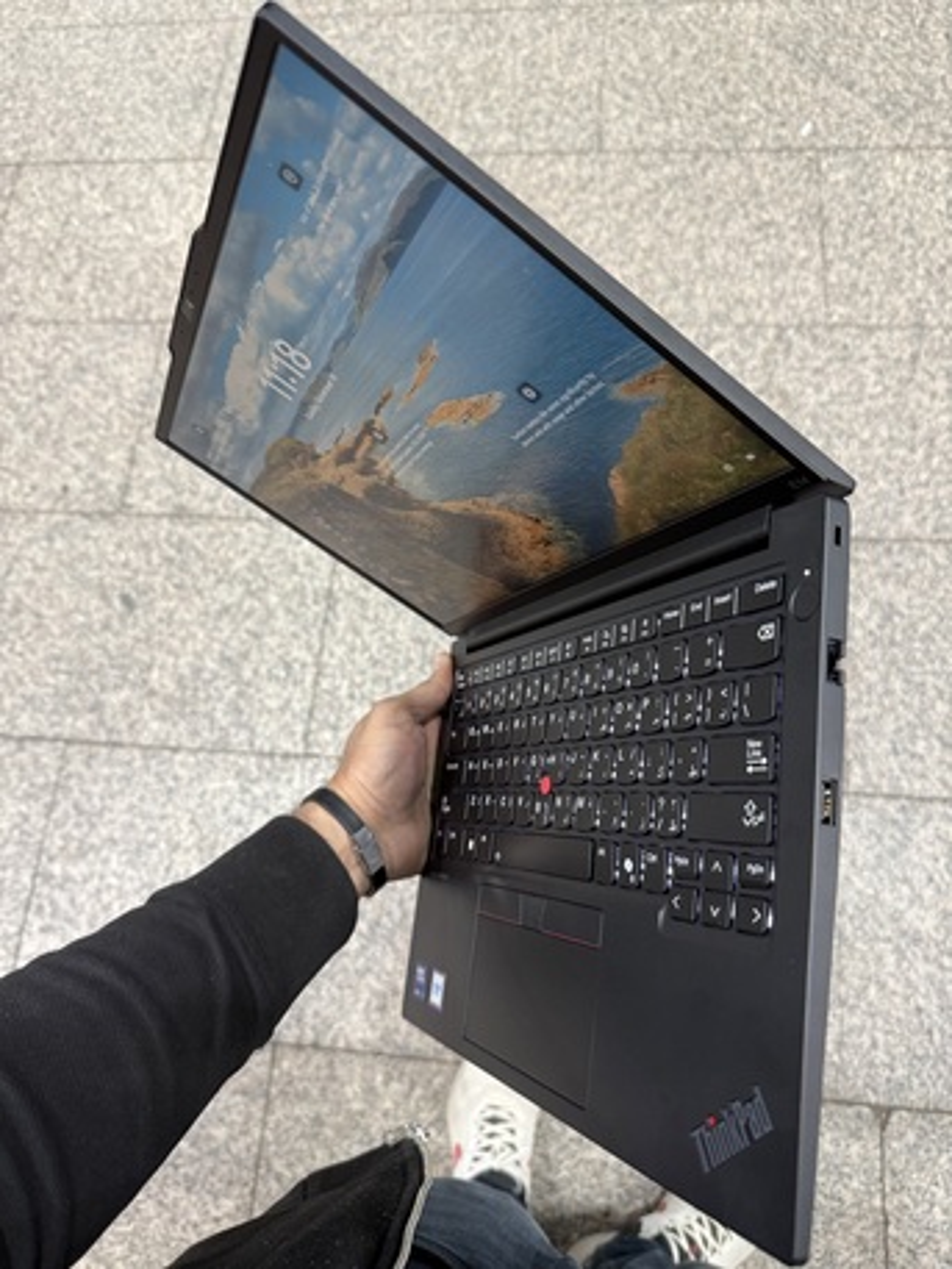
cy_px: 634
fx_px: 880
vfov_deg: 71.6
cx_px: 476
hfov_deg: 56.8
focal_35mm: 24
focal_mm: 6.76
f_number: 1.78
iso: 250
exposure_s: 1/60
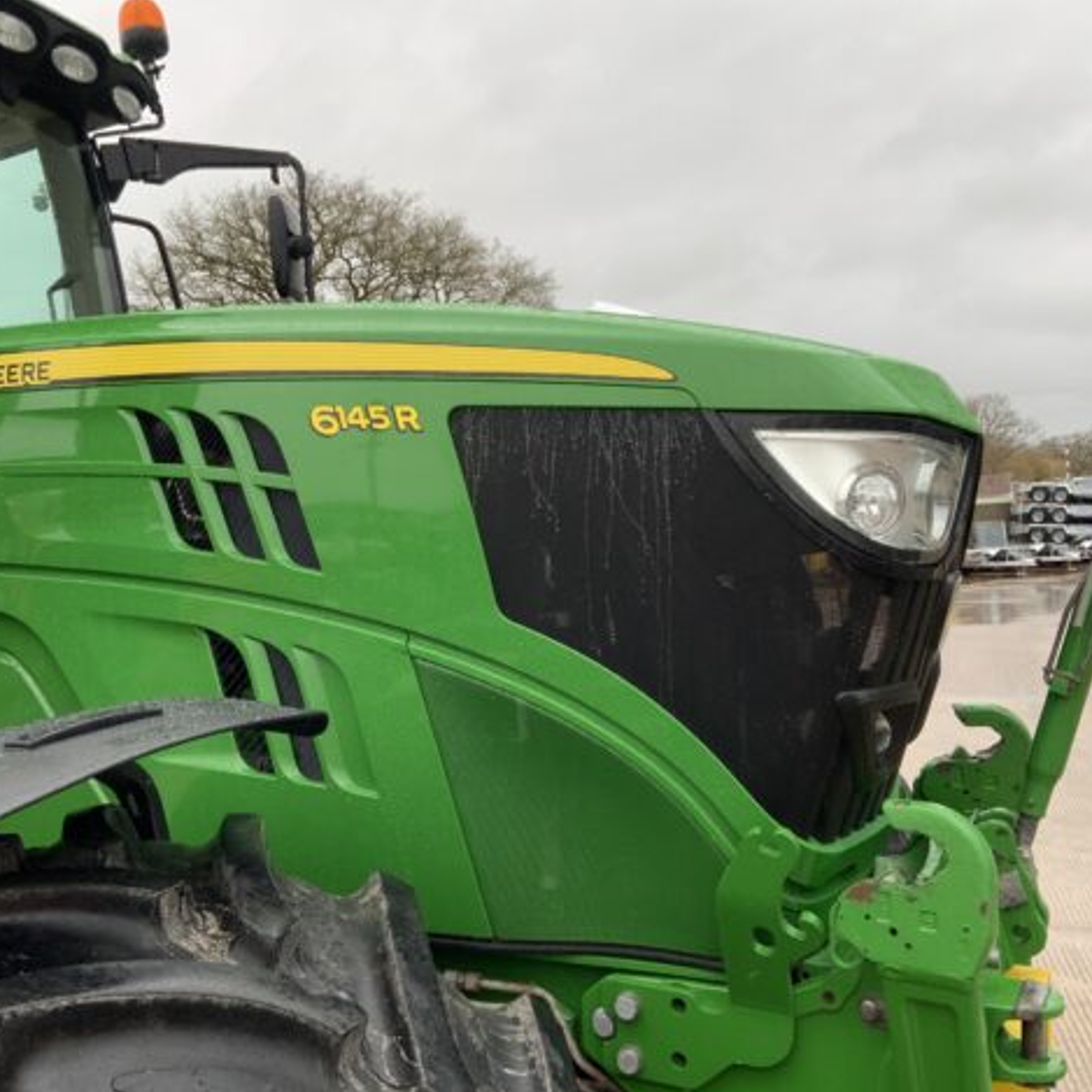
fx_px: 1249
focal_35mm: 35
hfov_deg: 47.1
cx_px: 470
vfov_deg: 47.2
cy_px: 552
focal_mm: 3
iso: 32
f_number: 1.8
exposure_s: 1/122
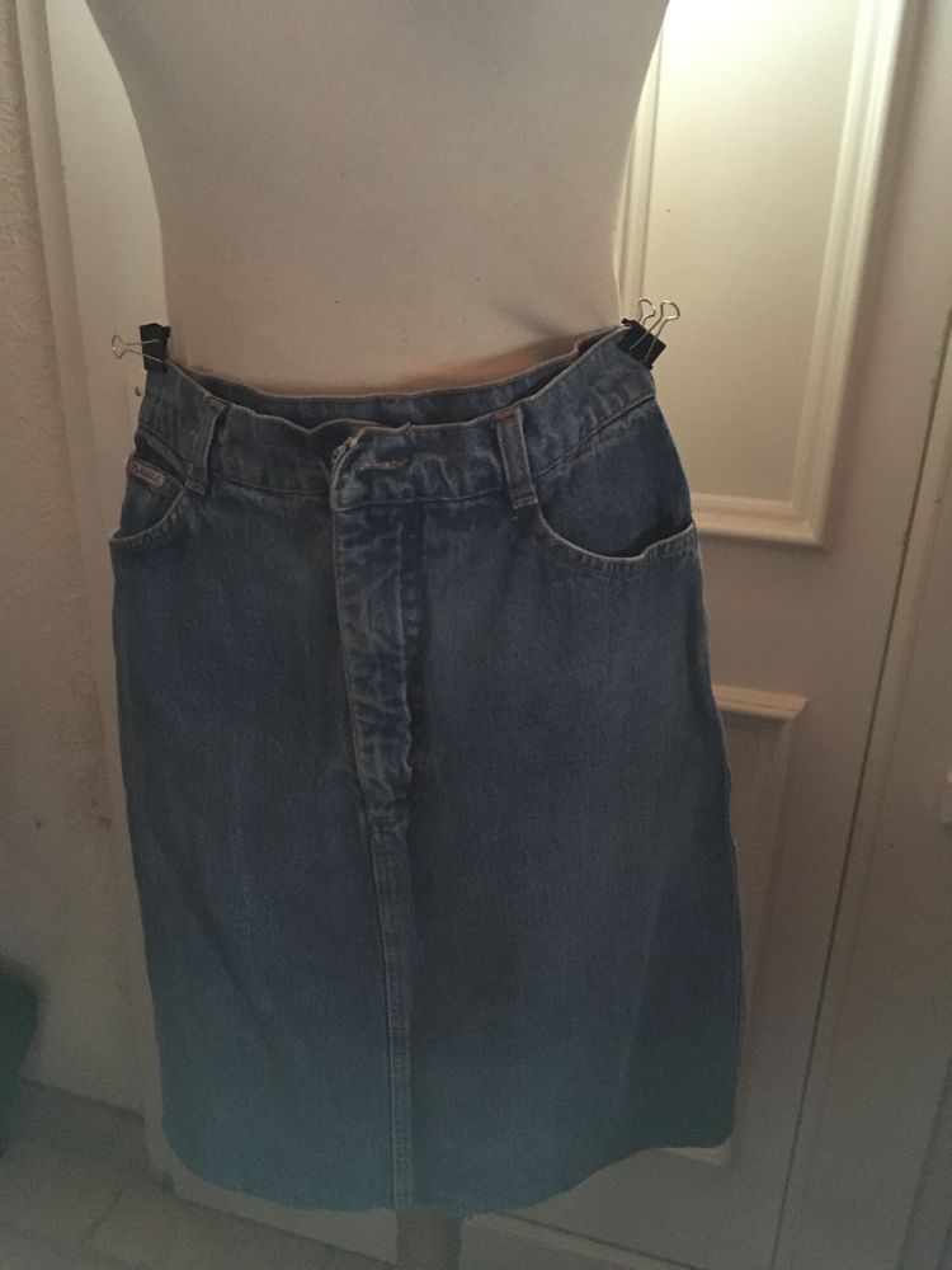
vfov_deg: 61.7
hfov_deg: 48.2
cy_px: 635
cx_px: 476
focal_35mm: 29
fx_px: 1063
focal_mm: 4.15
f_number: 2.2
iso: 800
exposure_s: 1/17
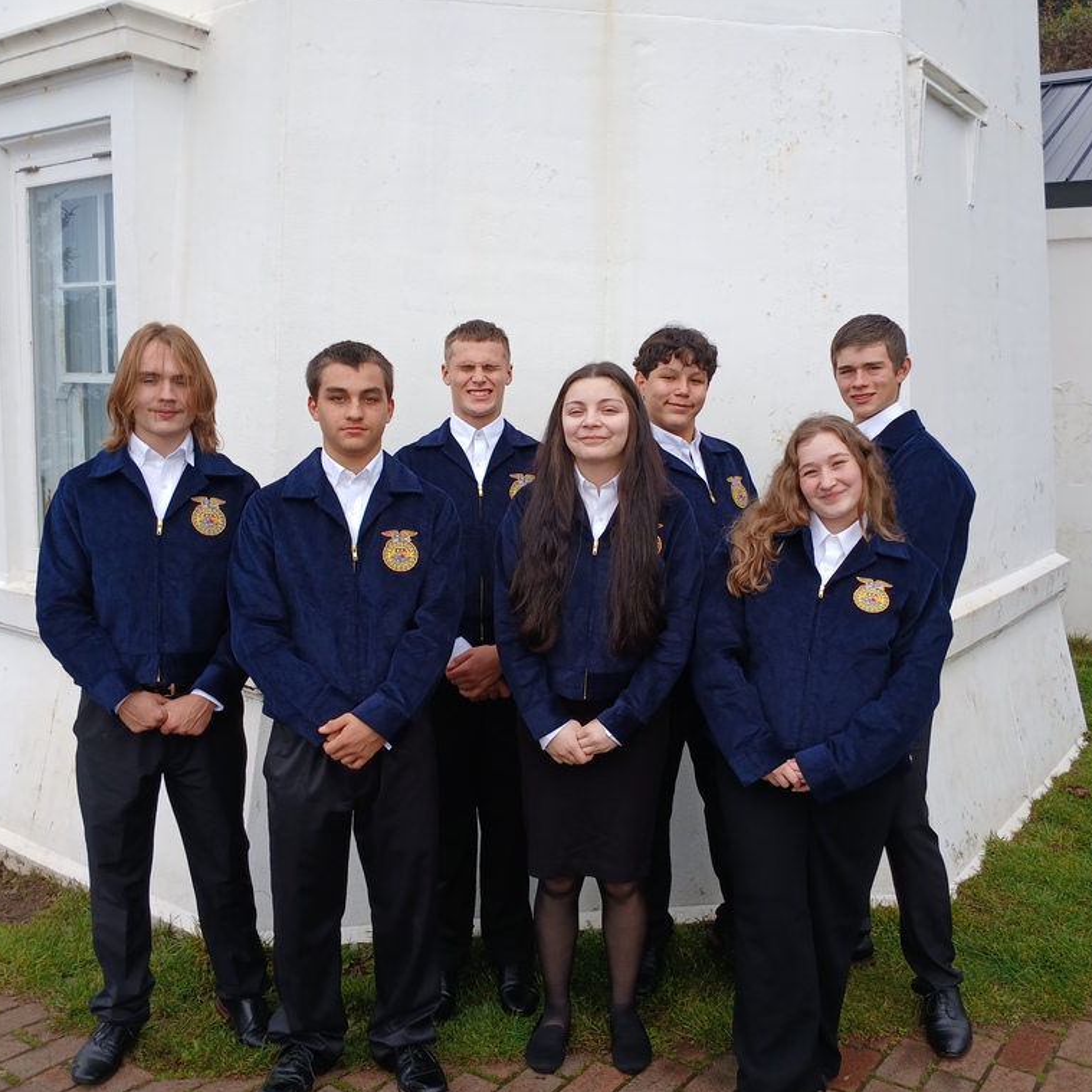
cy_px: 545
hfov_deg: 52.5
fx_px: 1106
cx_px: 584
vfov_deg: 52.5
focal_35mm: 31
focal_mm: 3.98
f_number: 1.8
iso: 20
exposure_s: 1/144
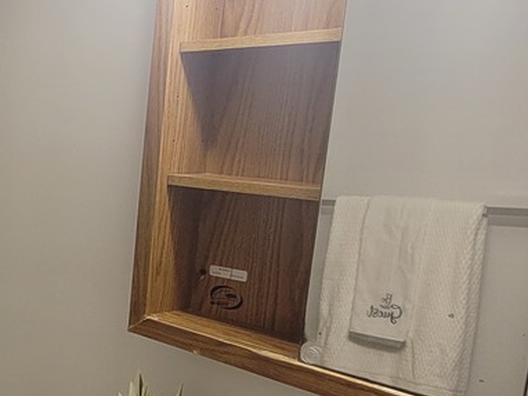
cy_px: 272
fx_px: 748
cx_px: -214
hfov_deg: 28.8
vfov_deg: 29.5
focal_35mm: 49
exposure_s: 1/120
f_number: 2.2
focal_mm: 1.74
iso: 50
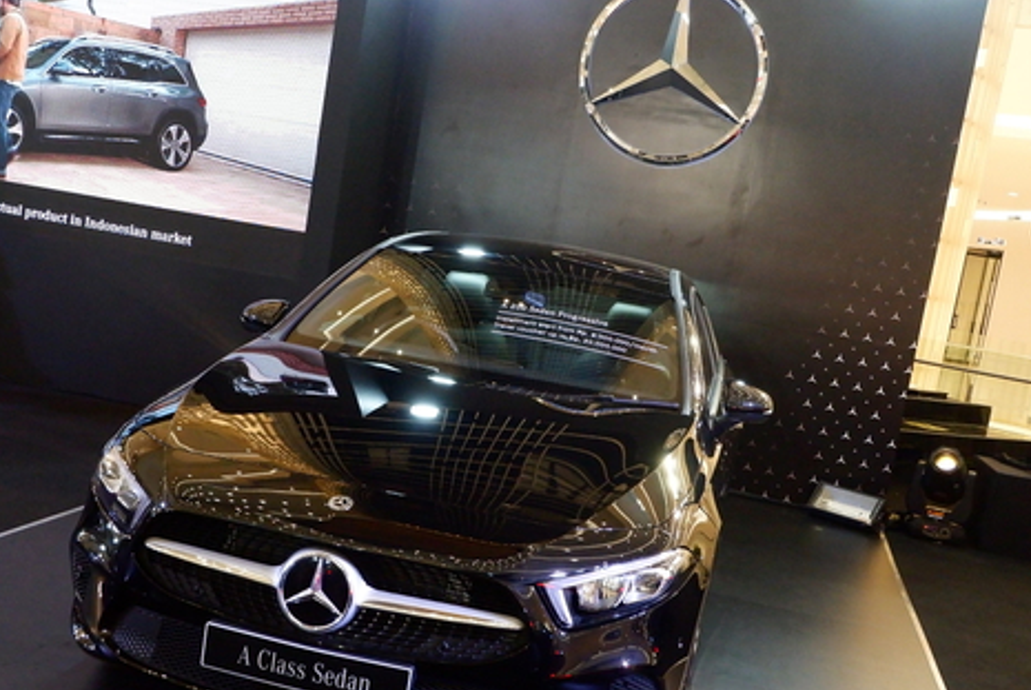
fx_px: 1261
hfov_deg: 44.4
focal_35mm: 44
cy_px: 405
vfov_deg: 30.5
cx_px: 470
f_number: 5.6
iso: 5000
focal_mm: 21.1
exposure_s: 1/170
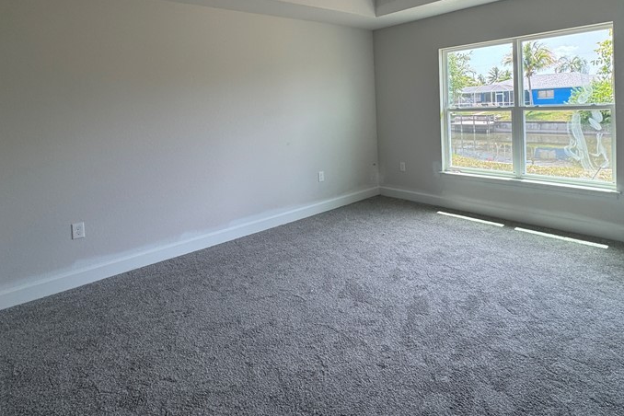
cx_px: 337
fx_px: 381
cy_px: 116
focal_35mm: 22
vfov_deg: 55.1
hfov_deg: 78.4
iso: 40
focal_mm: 2.22
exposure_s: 1/121
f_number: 2.2
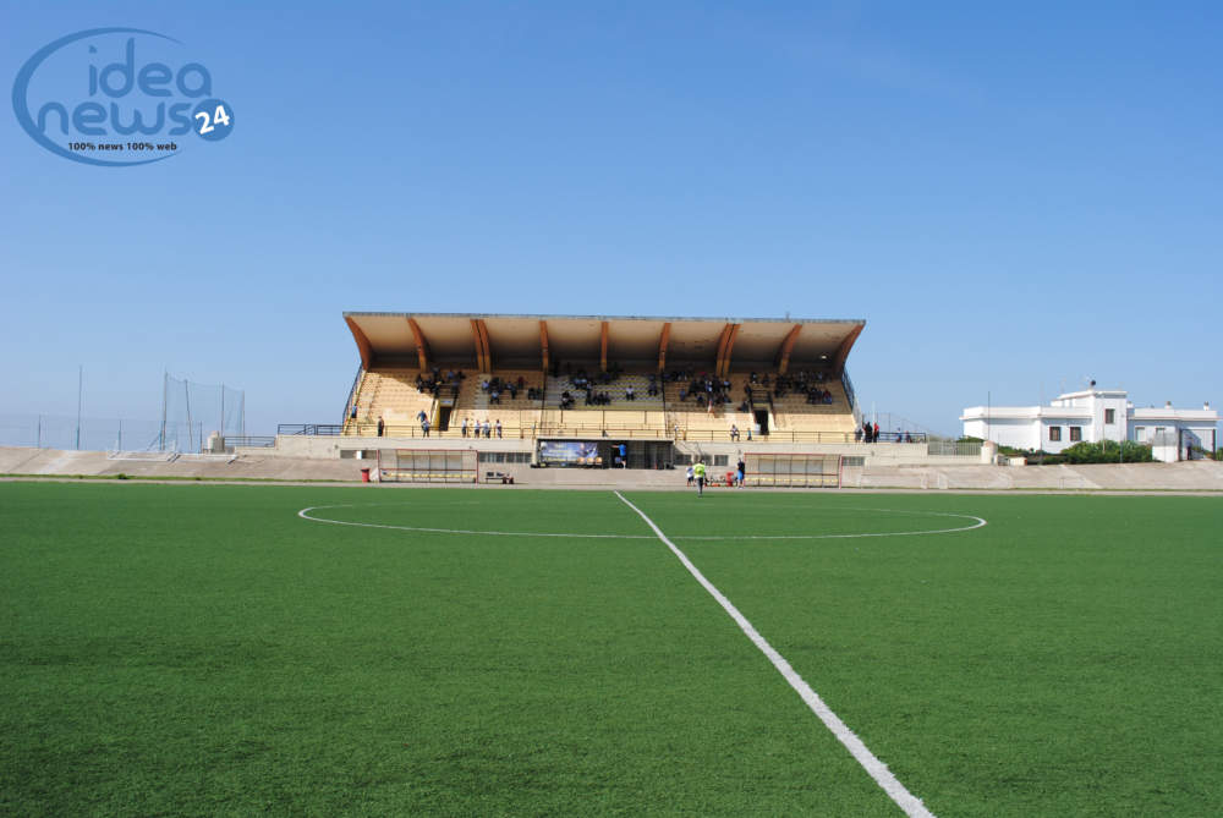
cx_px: 612
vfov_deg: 40.1
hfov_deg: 57.2
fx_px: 1122
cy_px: 409
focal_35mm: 33
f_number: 8
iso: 100
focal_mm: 22
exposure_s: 1/250
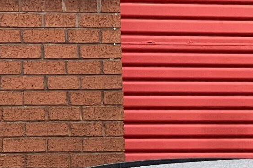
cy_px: 253
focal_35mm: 369
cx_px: 128
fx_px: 2592
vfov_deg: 3.7
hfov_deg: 5.6
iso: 80
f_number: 2.8
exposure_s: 1/99
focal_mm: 9
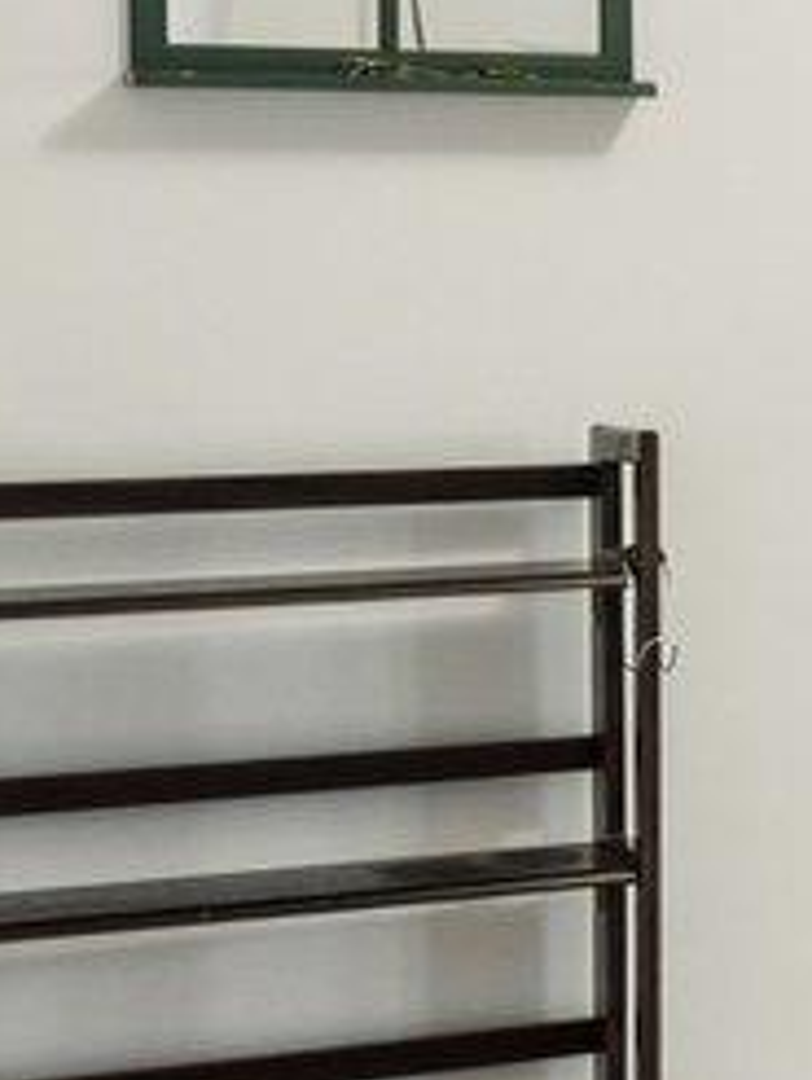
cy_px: 345
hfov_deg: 7.0
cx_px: 3639
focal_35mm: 132
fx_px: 4121
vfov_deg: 14.9
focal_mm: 16.5
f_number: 8
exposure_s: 1/5
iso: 400
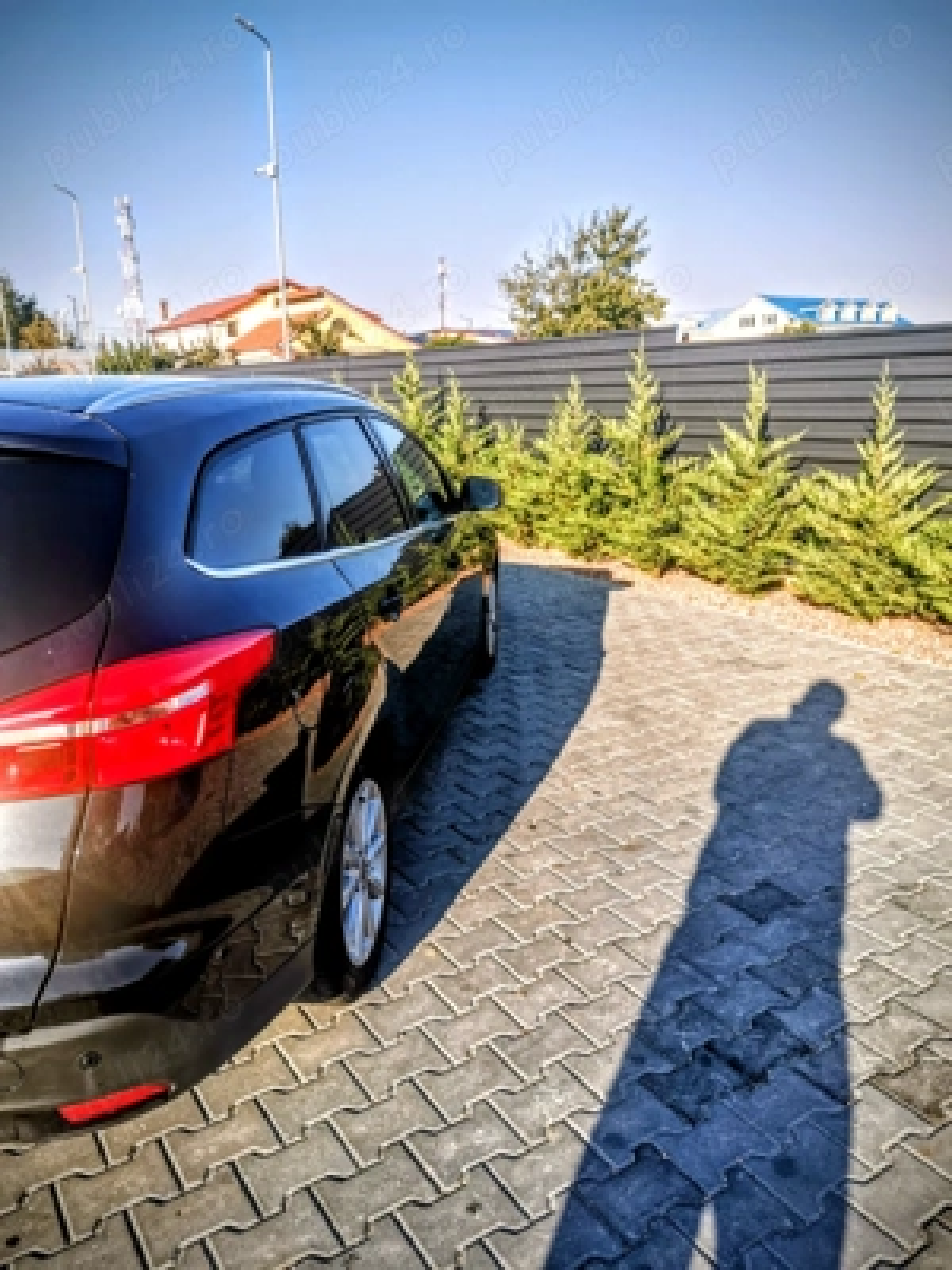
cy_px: 635
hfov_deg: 53.1
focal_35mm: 26
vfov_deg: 67.3
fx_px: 953
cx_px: 476
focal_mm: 4.75
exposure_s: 1/914
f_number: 1.8
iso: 50
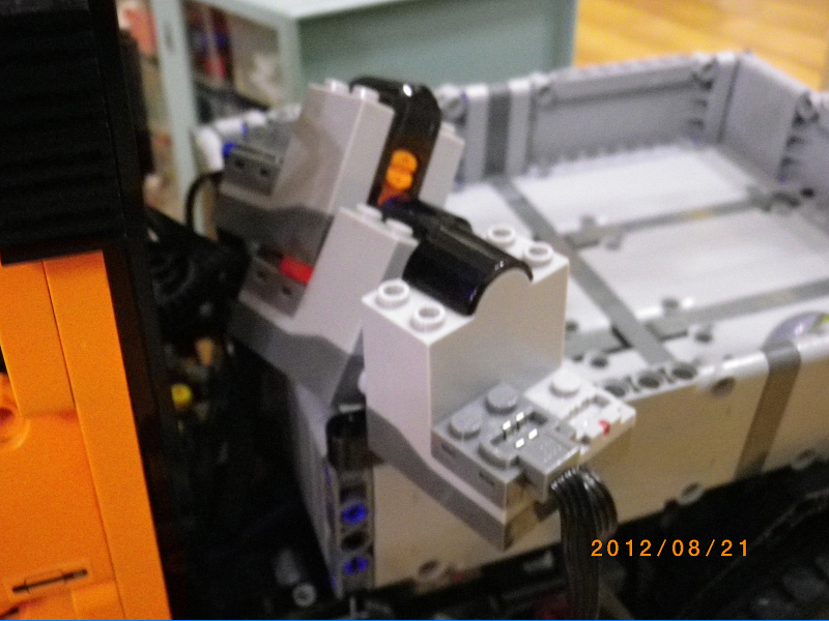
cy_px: 310
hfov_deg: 45.8
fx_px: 982
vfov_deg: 35.1
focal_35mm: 41
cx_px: 414
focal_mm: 7.3
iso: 800
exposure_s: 1/8
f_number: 3.9
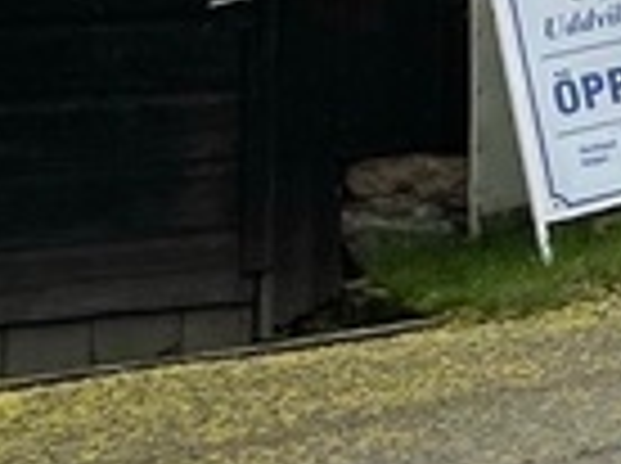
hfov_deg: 8.1
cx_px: 2124
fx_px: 3456
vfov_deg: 7.1
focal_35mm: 193
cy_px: -761
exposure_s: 1/2564
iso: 32
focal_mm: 4.2
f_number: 1.6
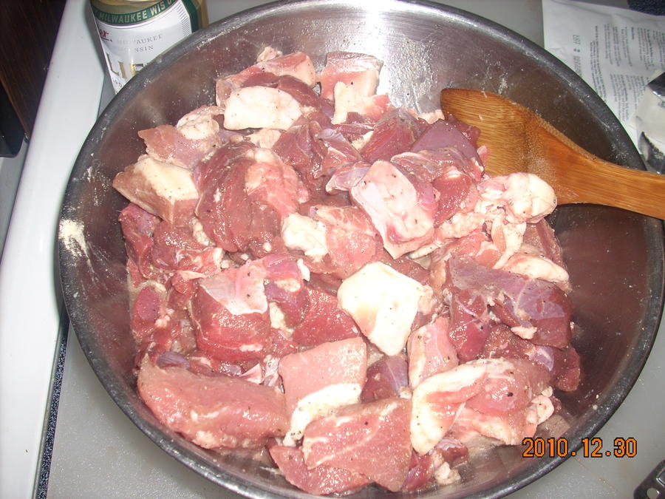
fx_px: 711
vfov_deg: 38.7
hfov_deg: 50.1
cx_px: 332
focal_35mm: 37
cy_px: 250
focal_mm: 6.2
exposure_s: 1/60
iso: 64
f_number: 2.8
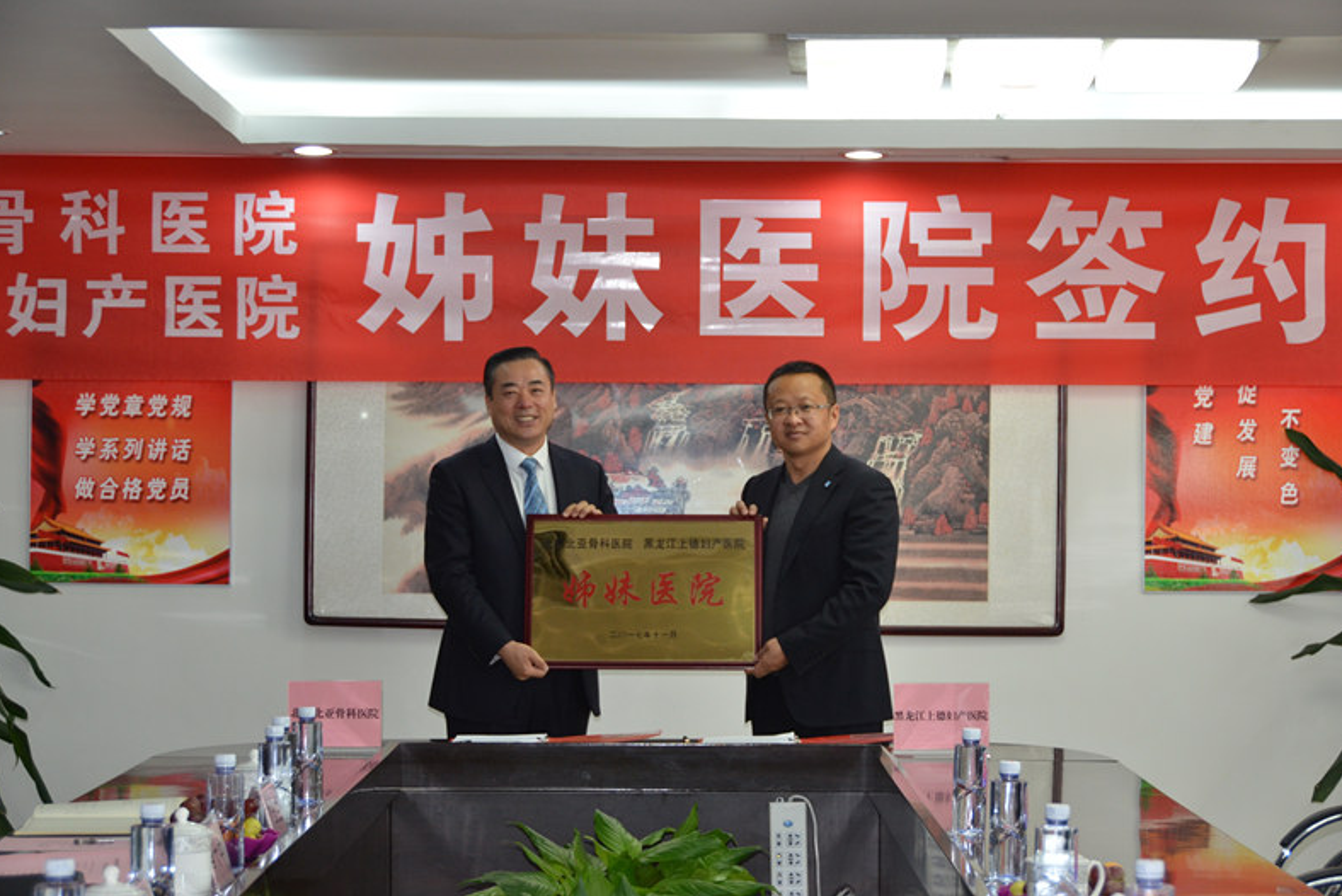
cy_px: 447
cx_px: 673
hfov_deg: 24.3
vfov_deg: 16.4
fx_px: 3114
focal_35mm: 84
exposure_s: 1/60
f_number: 4.8
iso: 560
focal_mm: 55
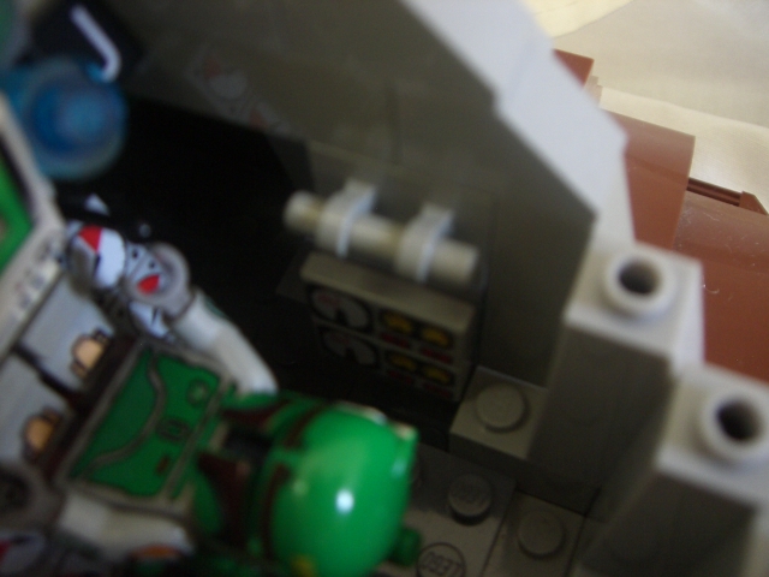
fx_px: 844
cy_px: 288
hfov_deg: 49.0
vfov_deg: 37.7
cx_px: 384
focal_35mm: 38
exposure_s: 1/8
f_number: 2.7
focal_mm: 6.2
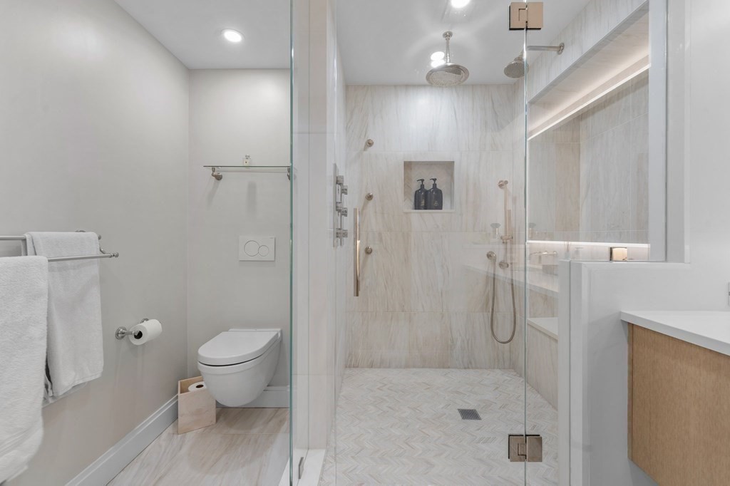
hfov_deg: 104.3
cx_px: 365
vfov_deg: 81.2
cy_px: 243
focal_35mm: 14
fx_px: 284
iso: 200
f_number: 8
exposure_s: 1/4
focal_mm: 14
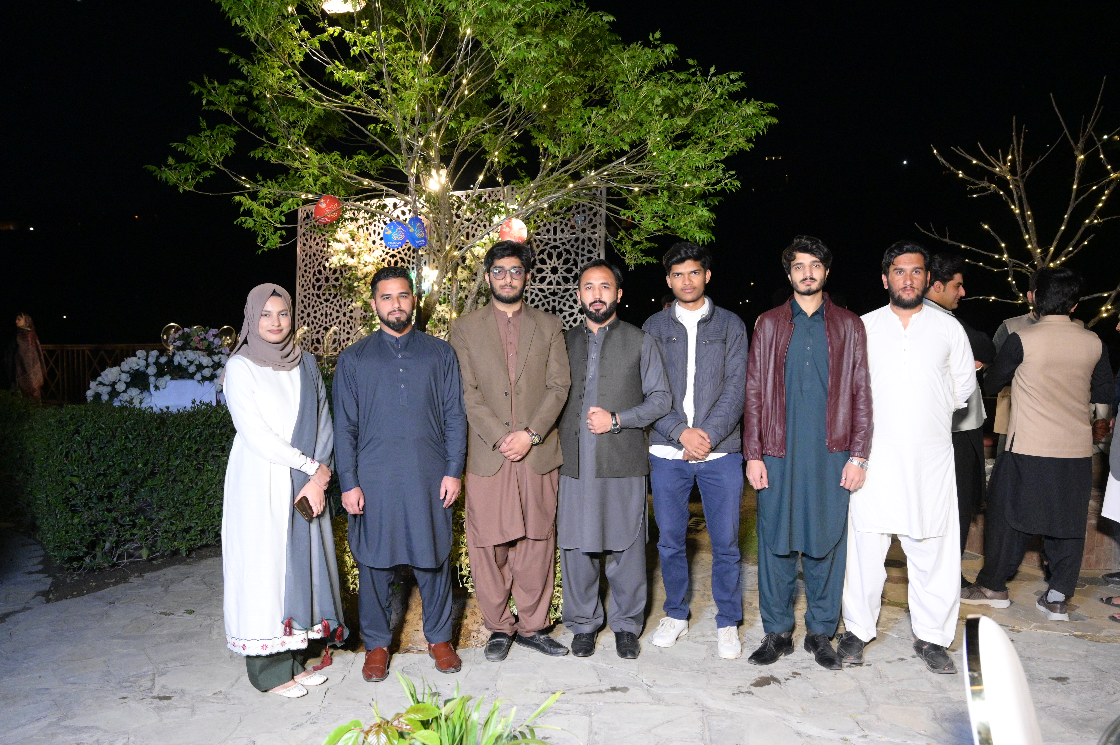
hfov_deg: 62.0
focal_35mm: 30
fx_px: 933
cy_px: 372
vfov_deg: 43.6
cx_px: 560
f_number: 5.6
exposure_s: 1/200
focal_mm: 30
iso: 8000
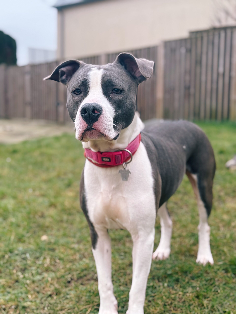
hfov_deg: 30.3
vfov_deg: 39.7
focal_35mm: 48
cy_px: 157
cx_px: 118
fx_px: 436
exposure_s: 1/383
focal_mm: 6.76
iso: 64
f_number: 1.78
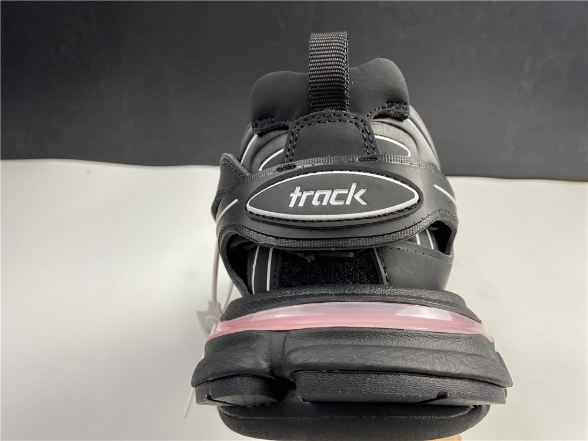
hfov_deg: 67.3
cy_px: 220
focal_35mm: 26
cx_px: 294
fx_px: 442
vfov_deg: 53.1
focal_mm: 4.25
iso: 100
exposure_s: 1/100
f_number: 1.8
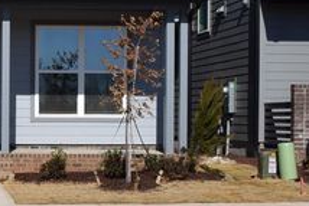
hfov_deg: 26.1
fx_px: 601
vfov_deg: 18.8
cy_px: -13
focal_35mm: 70
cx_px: -49
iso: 200
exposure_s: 1/500
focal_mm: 20
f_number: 11
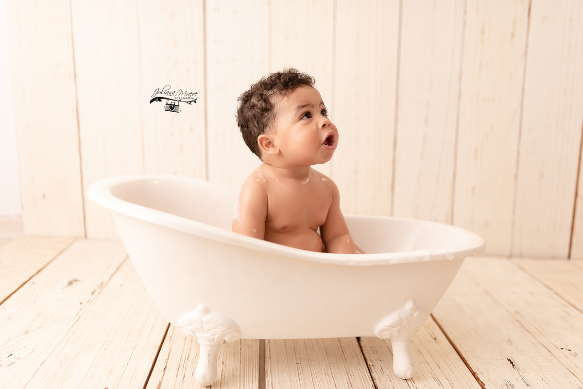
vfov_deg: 37.9
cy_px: 194
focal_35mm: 35
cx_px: 292
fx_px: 567
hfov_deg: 54.4
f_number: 1.4
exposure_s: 1/160
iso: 125
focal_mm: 35
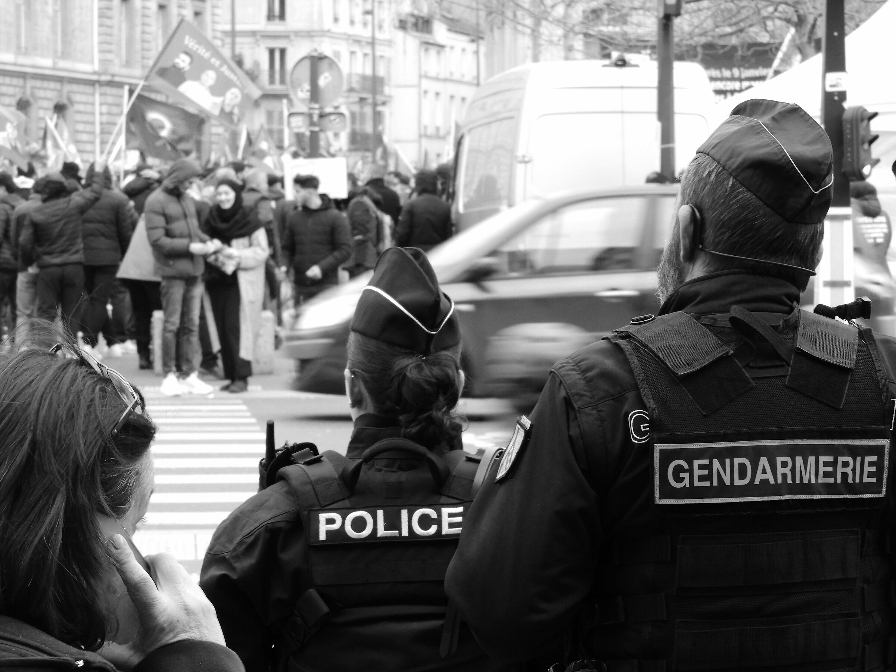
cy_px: 336
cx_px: 448
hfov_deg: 14.6
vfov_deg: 11.0
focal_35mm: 135
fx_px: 3494
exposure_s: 1/60
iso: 140
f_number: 5
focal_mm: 24.2
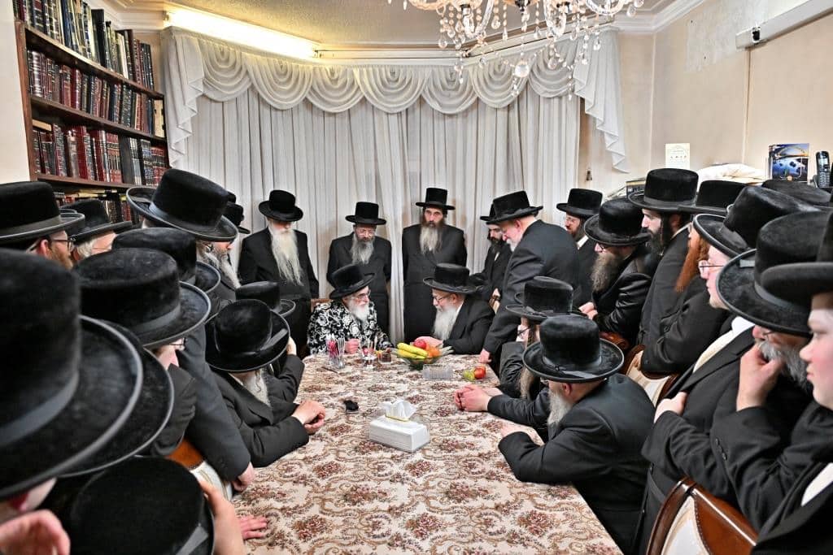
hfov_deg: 73.7
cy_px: 278
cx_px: 416
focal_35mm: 24
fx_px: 555
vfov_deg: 53.1
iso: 1600
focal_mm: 24
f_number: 4
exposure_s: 1/160
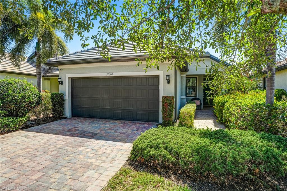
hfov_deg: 87.0
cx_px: 144
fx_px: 151
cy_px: 96
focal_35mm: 19
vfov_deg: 64.5
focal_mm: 19
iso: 200
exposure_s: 1/200
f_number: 9
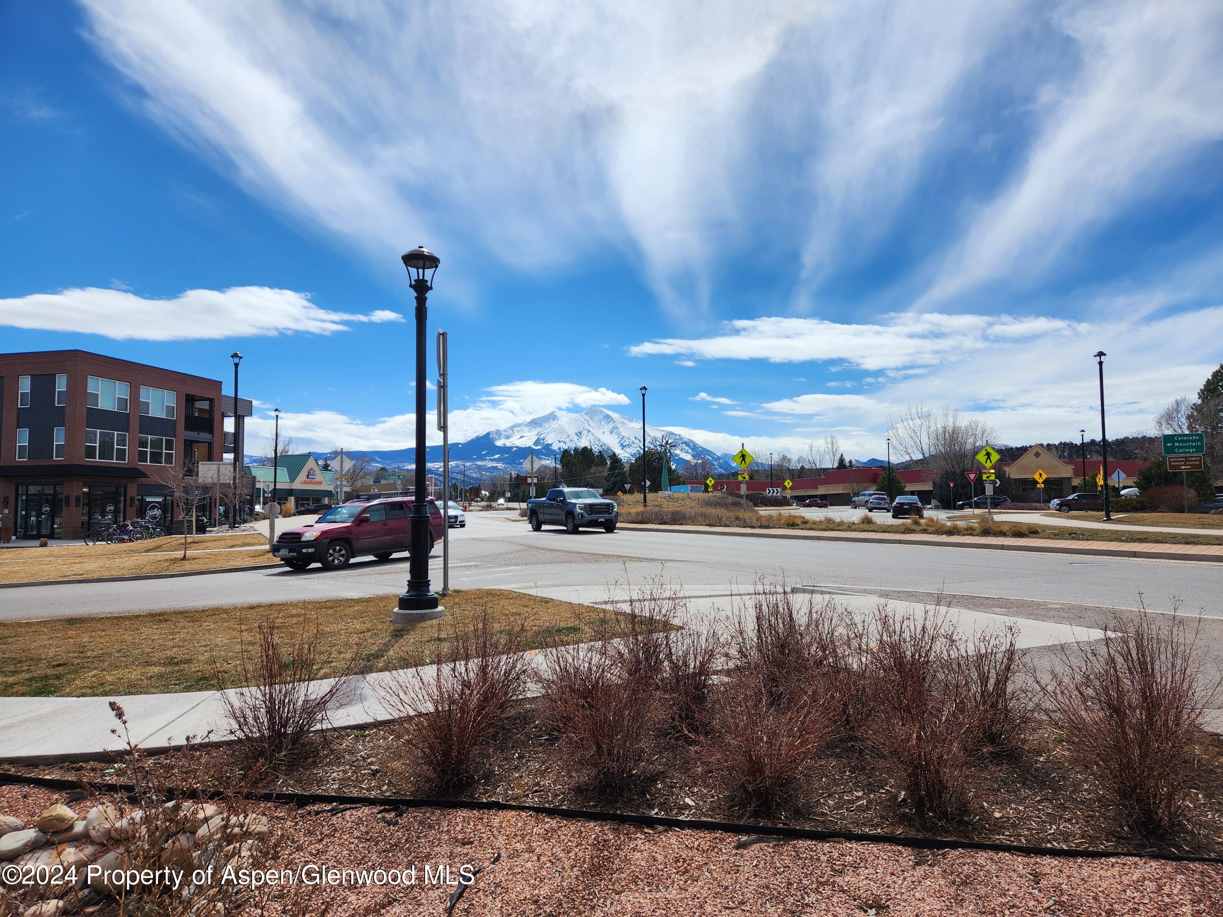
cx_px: 612
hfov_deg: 73.9
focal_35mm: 23
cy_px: 458
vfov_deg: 58.9
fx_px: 813
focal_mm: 5.4
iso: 20
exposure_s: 1/3829
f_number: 1.8
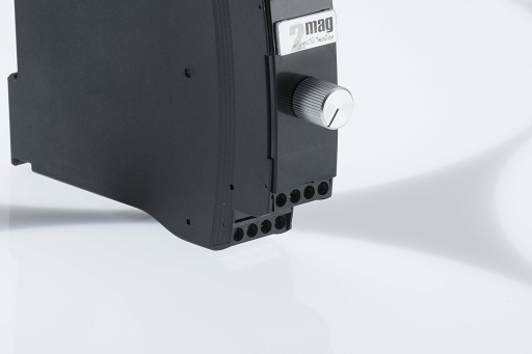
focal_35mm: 400
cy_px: 56
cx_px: 158
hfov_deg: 5.2
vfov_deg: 3.4
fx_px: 5909
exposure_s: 1/100
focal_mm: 200
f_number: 22
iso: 100
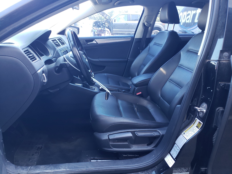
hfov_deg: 67.3
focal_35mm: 26
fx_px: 174
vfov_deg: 53.1
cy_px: 87
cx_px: 116
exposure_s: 1/50
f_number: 1.5
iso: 66
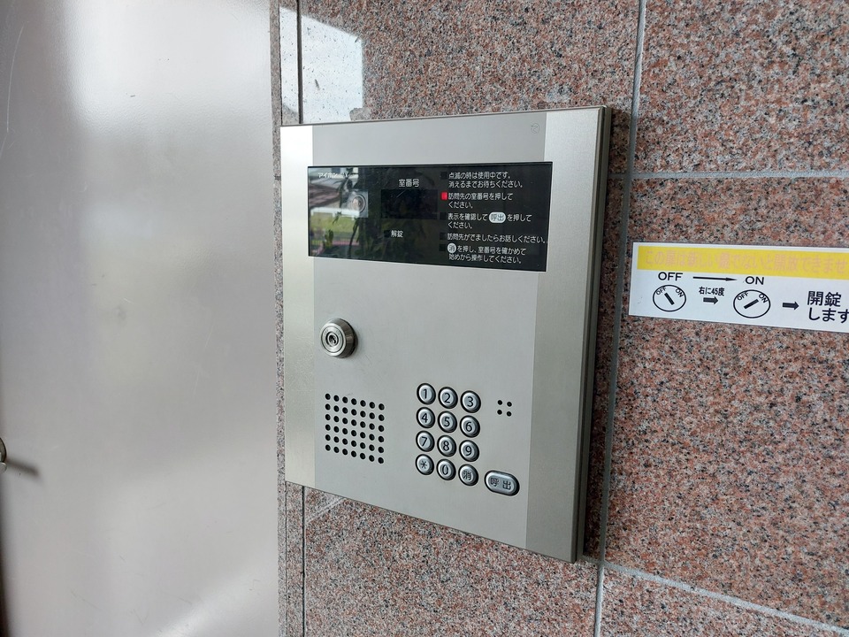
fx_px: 589
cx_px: 424
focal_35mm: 24
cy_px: 318
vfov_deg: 56.8
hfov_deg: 71.6
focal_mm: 5.23
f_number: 1.8
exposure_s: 1/60
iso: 200
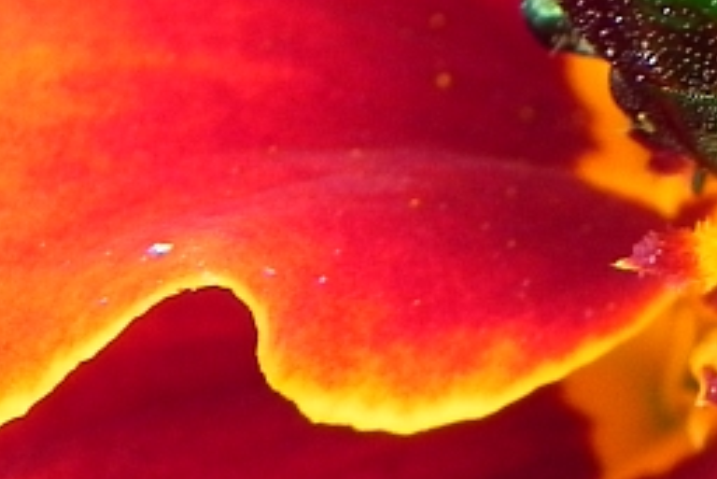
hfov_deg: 4.7
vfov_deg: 3.2
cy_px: 64
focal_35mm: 436
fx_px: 8688
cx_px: 784
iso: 160
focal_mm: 18.8
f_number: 4
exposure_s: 1/84
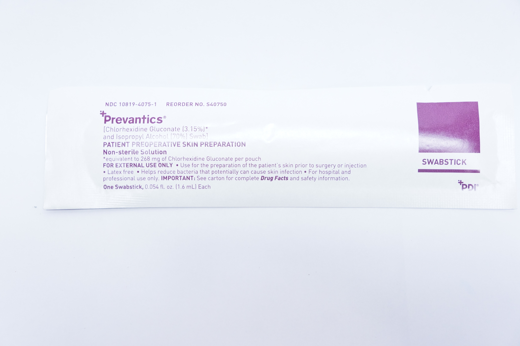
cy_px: 173
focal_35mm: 45
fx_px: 649
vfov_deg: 29.8
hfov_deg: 43.6
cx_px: 260
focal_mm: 30
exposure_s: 1/100
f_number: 5
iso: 1600
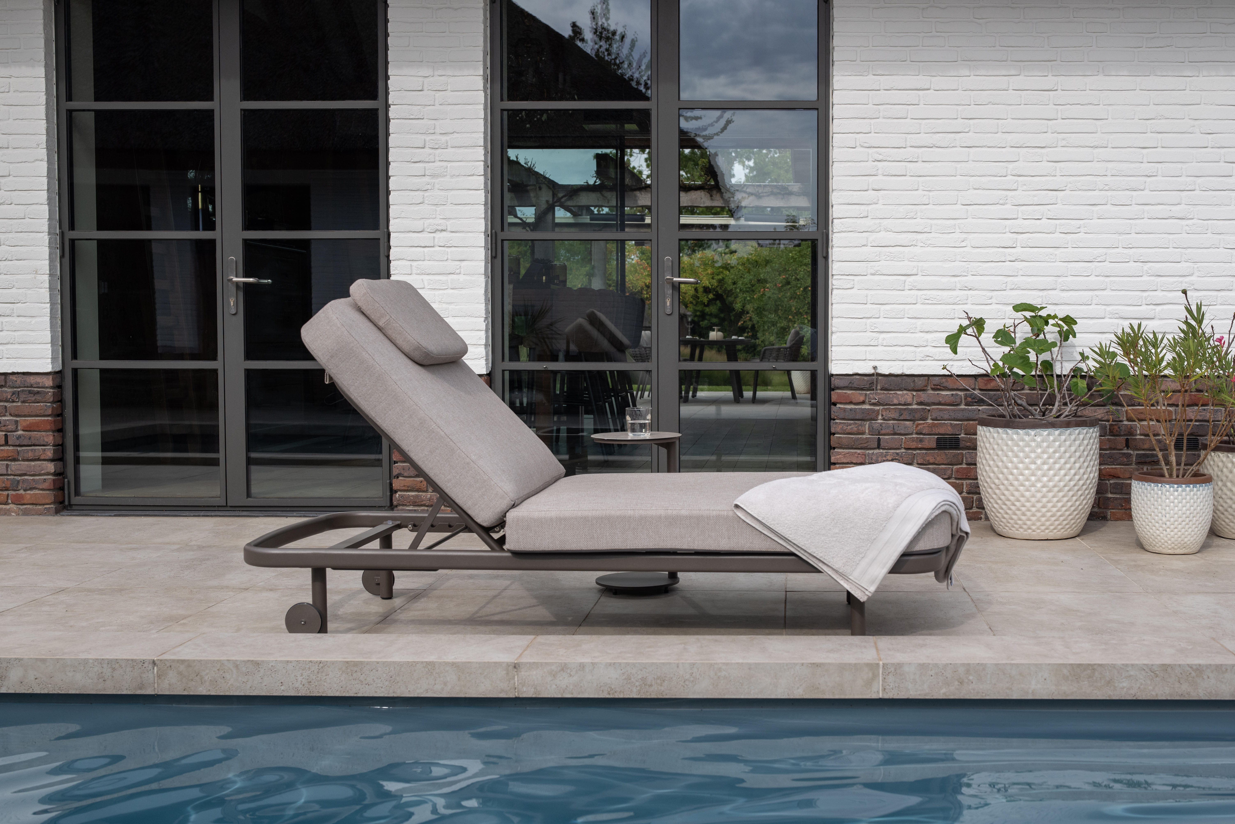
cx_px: 618
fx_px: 1373
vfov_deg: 33.4
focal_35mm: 40
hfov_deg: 48.4
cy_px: 412
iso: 320
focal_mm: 40
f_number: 5
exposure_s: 1/1600
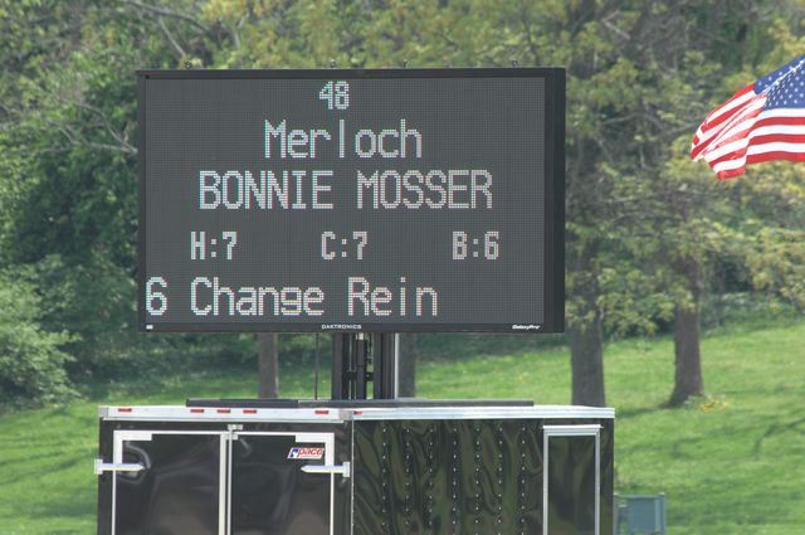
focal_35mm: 600
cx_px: 402
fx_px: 13400
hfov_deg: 3.4
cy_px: 268
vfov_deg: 2.3
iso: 200
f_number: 7.1
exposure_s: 1/250
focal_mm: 400
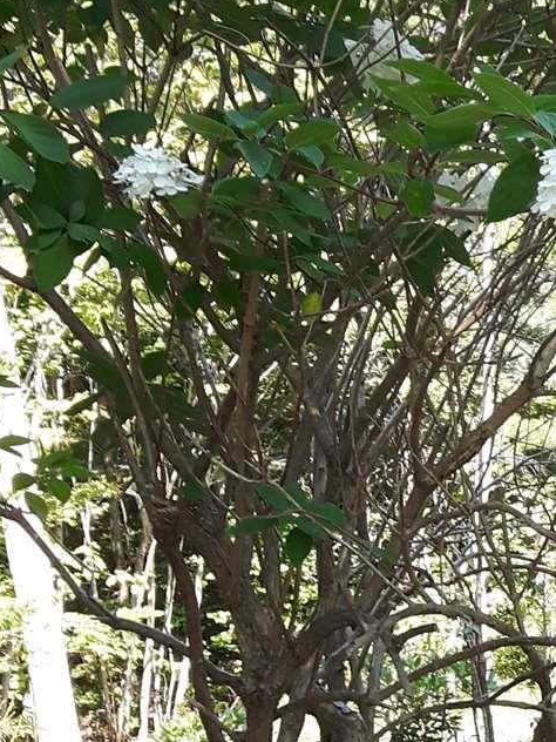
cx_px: 558
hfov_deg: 12.9
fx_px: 2420
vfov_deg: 17.1
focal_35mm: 113
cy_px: 688
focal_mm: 3.7
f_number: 1.9
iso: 40
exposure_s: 1/100
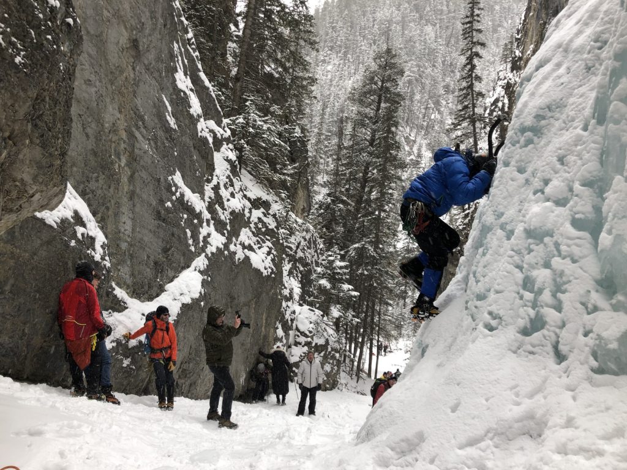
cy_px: 235
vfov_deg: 49.7
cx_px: 314
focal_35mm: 28
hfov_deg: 63.4
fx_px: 507
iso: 32
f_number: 1.8
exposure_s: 1/120
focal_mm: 3.99
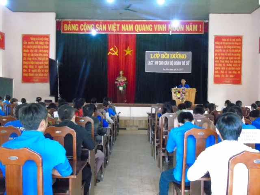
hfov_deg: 46.8
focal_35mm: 40
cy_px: 98
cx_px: 130
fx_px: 300
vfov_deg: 36.0
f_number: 3.9
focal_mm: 7.1
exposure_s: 1/30
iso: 1600
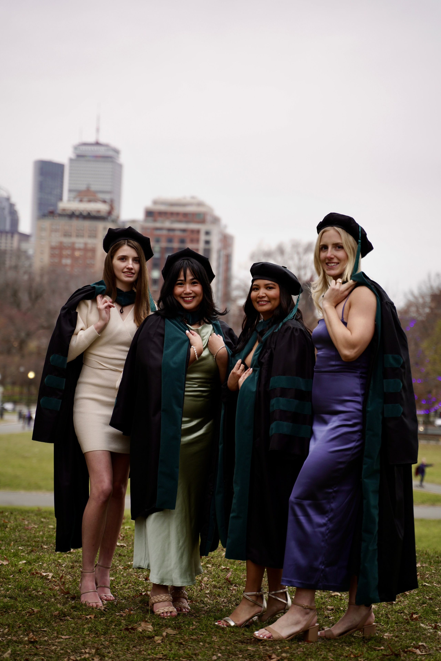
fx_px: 1378
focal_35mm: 75
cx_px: 220
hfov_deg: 18.2
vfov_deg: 27.0
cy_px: 330
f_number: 2.8
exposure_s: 1/60
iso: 160
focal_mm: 75
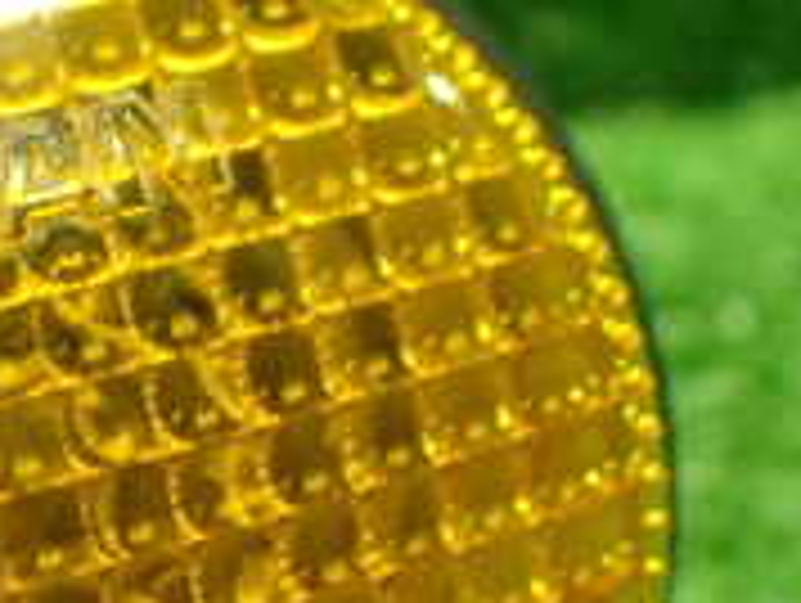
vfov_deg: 14.5
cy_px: 580
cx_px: -63
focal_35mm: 101
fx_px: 2340
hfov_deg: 18.7
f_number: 2.3
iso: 800
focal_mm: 5.4
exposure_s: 1/100
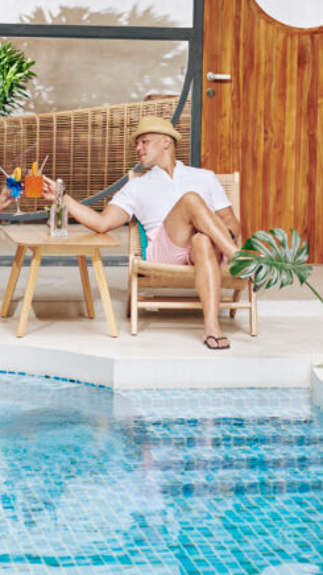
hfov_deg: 7.7
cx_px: 257
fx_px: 2392
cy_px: 280
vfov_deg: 13.7
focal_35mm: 157
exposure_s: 1/200
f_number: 4.5
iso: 400
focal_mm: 85
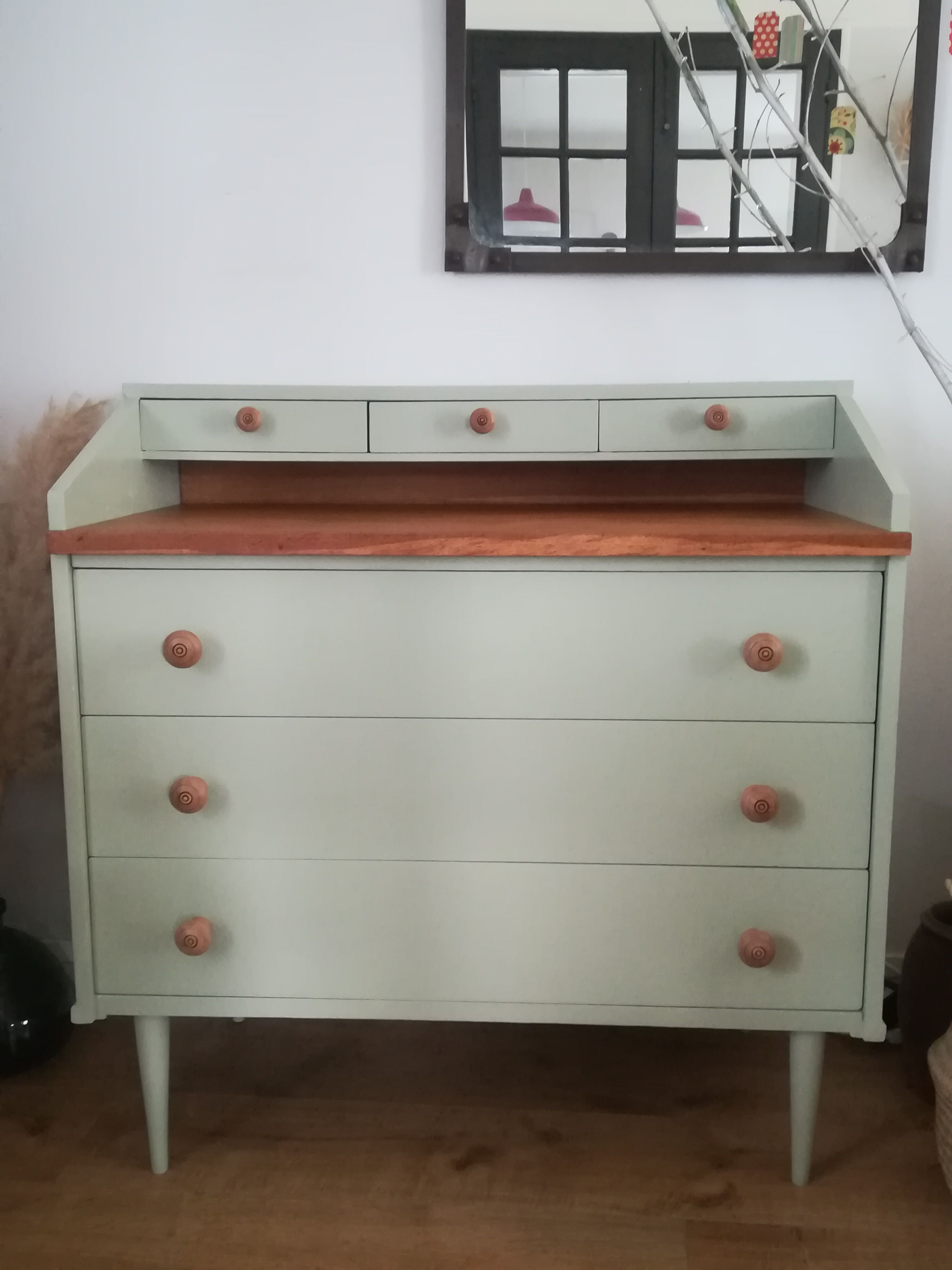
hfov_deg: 42.9
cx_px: 476
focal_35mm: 33
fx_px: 1210
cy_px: 635
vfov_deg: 55.4
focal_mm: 3.83
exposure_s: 1/14.3
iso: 640
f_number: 2.2
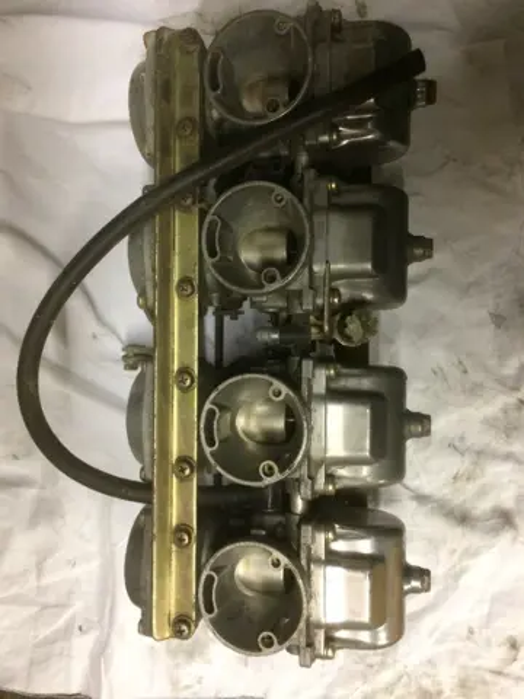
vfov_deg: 61.7
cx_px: 262
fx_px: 585
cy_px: 350
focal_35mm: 29
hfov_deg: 48.2
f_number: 2.2
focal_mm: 4.15
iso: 200
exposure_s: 1/33
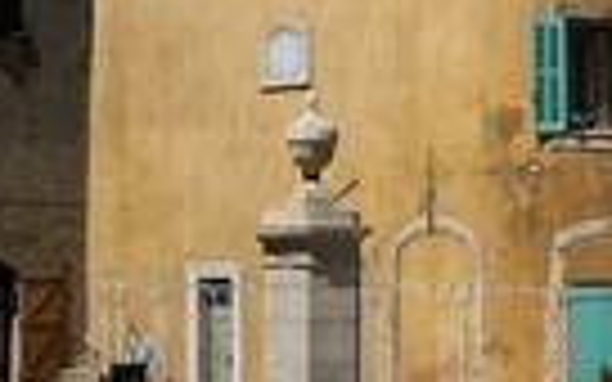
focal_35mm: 107
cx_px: 842
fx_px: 1785
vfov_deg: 12.2
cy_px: 229
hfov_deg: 17.9
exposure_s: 1/400
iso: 200
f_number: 13
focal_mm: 34
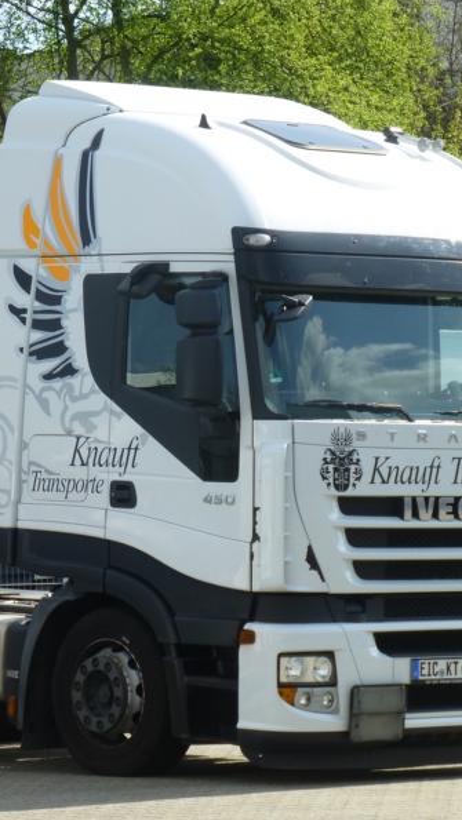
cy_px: 408
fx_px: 4113
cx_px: 110
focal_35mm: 189
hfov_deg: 6.4
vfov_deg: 11.4
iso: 100
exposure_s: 1/320
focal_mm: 23.1
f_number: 5.4
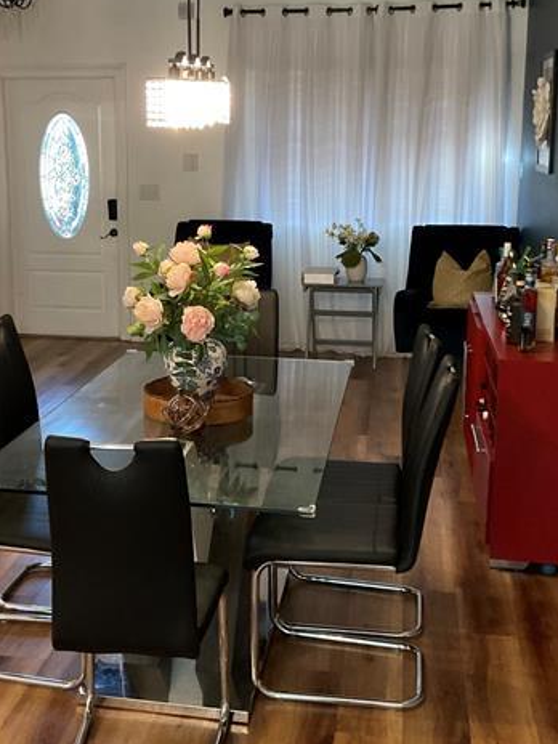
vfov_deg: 39.6
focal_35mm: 48
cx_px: 204
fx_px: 1032
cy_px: 313
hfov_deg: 30.1
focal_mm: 3
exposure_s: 1/40
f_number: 1.8
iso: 250
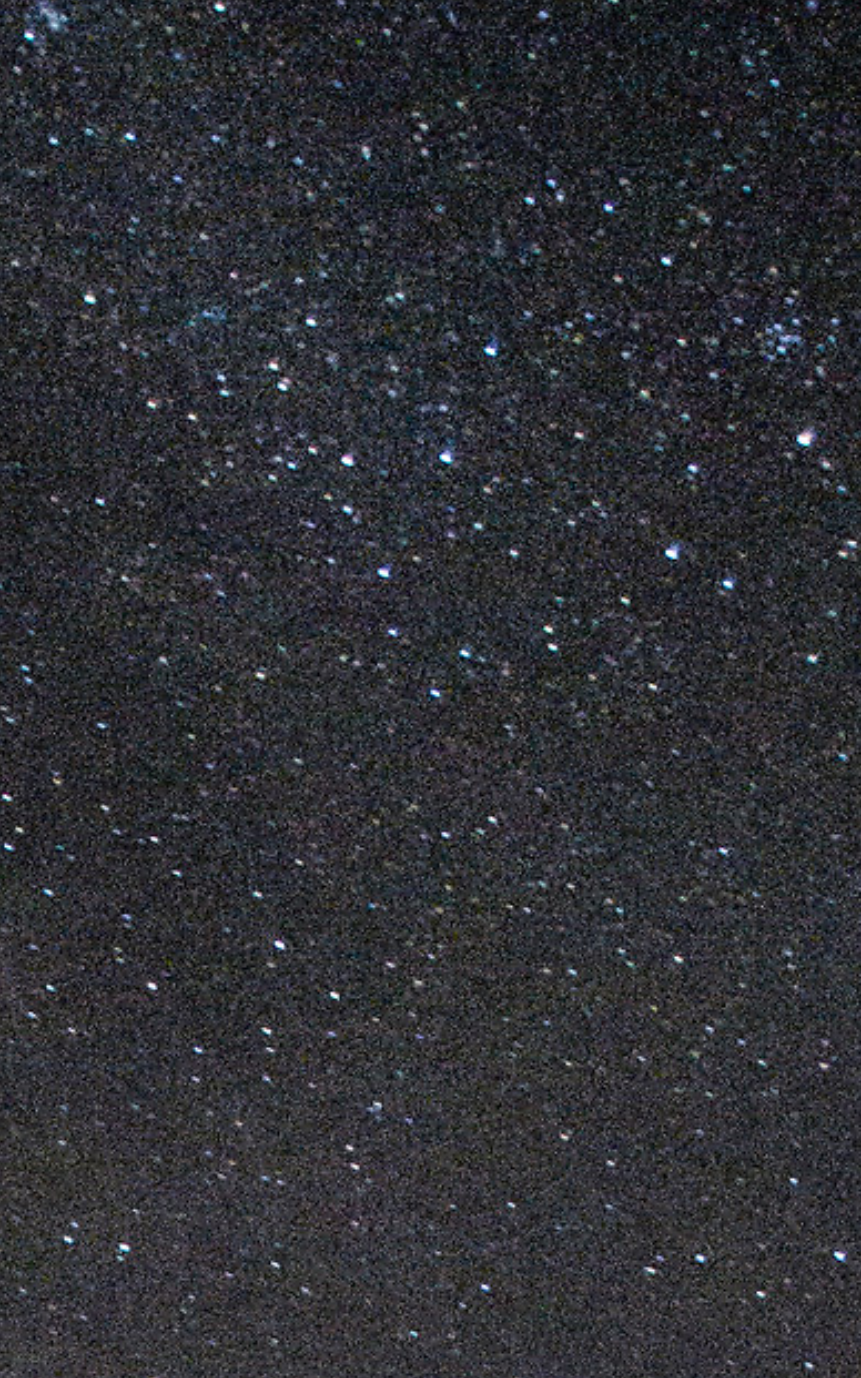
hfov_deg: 10.9
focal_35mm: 118
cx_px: -192
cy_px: 1784
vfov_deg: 16.7
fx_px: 4431
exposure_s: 20
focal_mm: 20
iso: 3200
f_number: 4
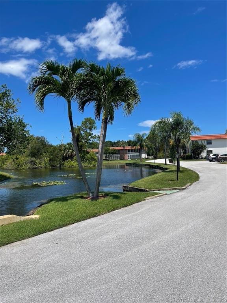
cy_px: 152
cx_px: 114
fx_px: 227
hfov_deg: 53.1
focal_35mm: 26
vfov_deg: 67.3
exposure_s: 1/5128
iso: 32
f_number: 1.6
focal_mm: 5.1
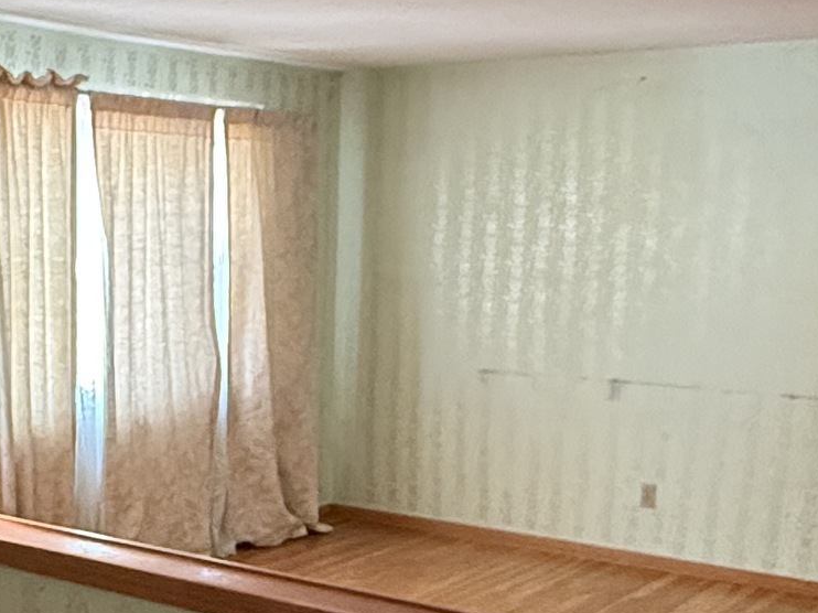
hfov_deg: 32.8
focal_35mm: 58
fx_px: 1370
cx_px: 239
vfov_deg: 24.8
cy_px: 496
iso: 640
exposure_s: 1/60
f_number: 2.2
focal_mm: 2.22
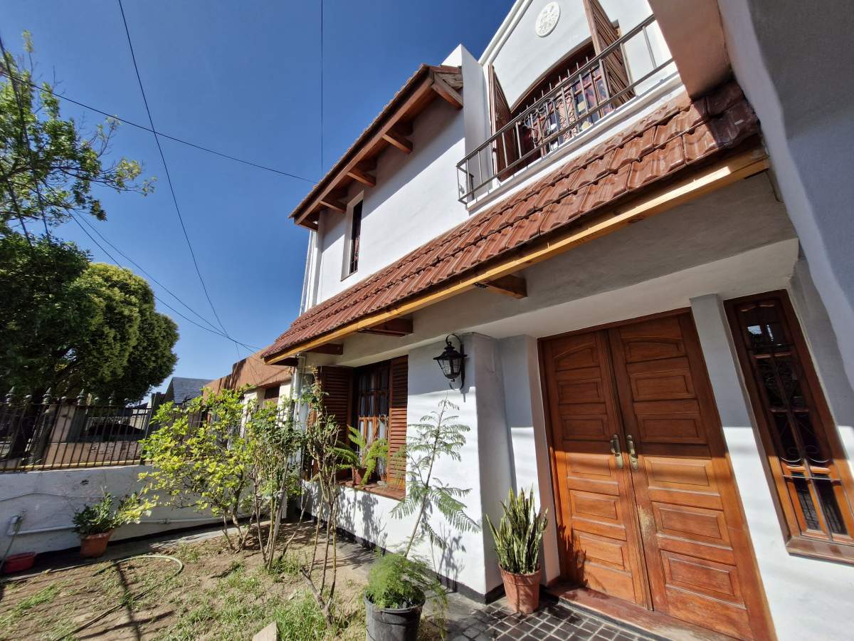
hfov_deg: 106.2
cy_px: 320
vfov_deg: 89.9
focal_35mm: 13
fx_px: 321
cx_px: 427
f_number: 2.2
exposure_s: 1/1640
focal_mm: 1.74
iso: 50
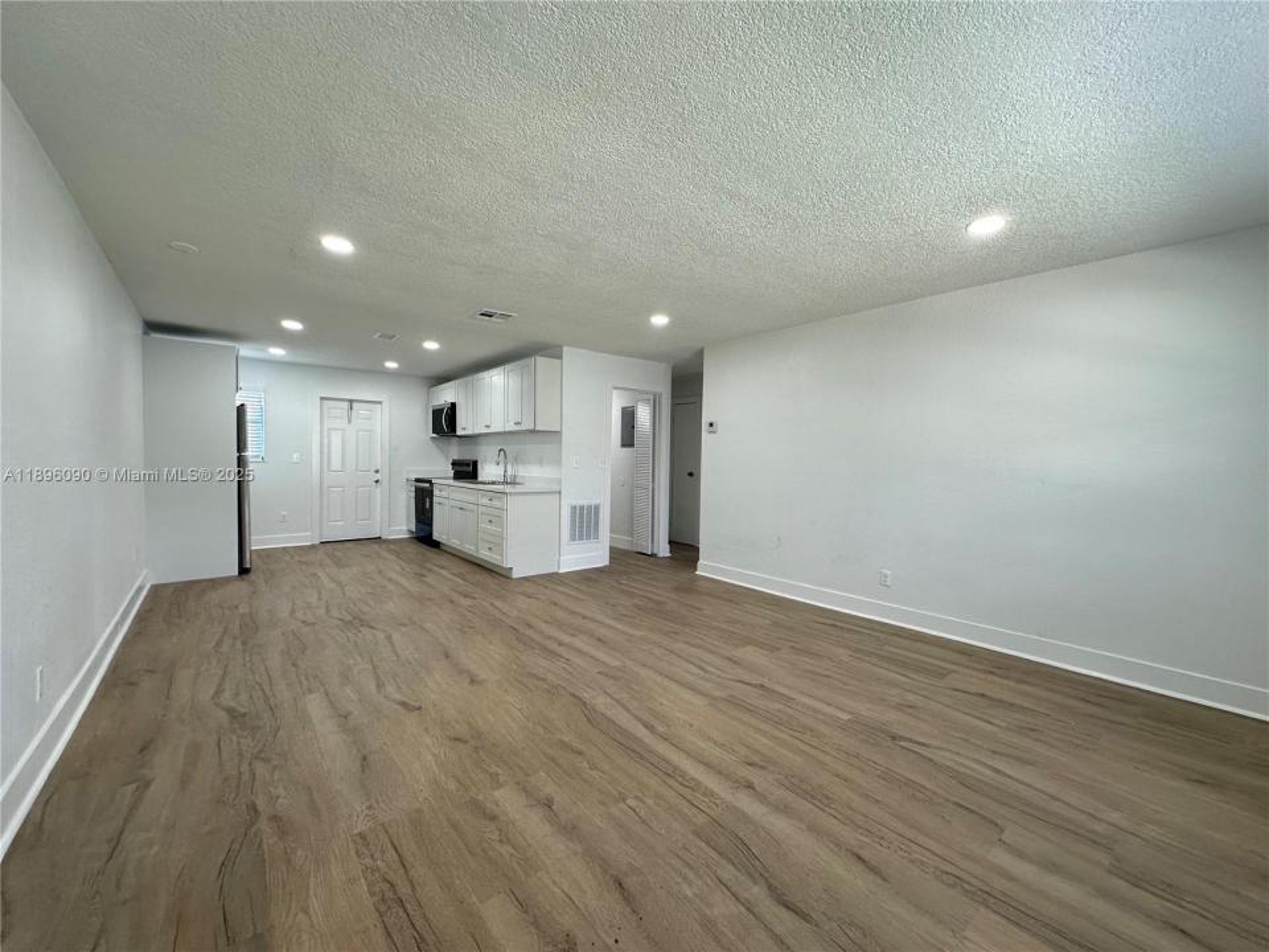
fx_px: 513
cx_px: 634
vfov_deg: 85.7
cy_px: 476
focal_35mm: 14
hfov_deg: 102.1
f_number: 2.2
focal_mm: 2.22
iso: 160
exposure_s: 1/120
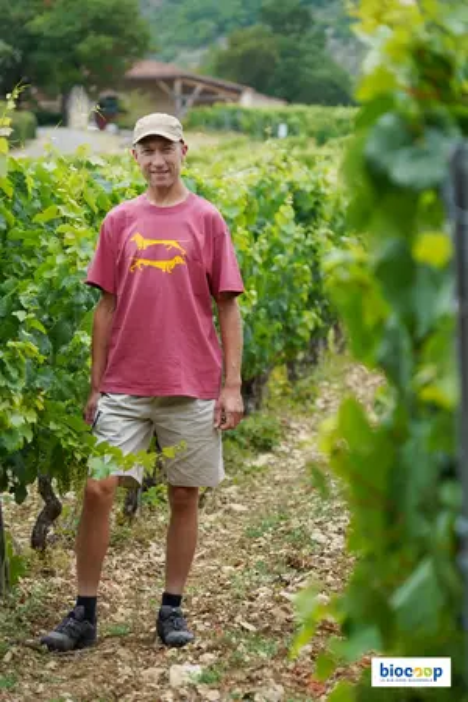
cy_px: 351
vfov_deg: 10.8
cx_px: 234
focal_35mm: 191
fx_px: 3724
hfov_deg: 7.2
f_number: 6.3
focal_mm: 191
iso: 160
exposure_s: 1/200
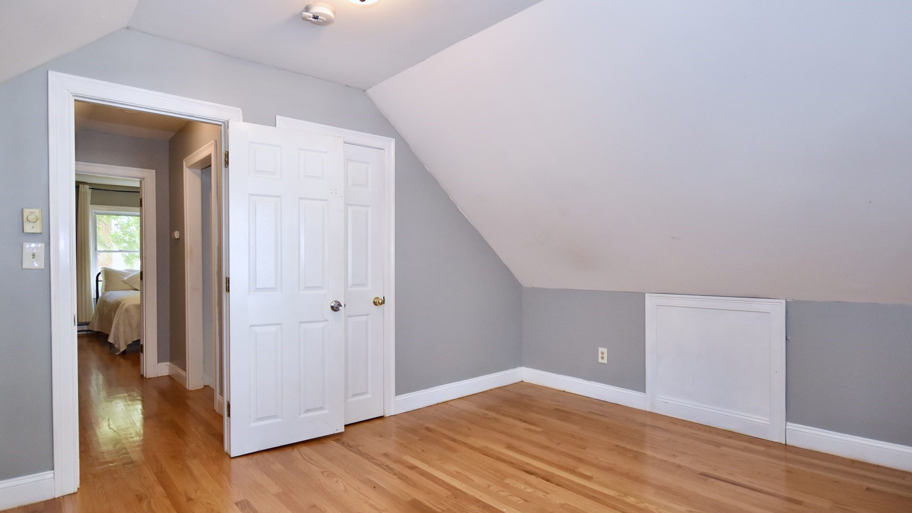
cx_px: 453
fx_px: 459
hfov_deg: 89.6
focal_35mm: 19
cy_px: 268
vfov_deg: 58.3
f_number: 4
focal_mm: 10
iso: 720
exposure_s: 1/60
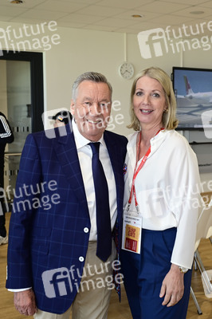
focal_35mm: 37
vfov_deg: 51.9
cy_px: 160
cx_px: 106
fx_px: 327
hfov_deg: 35.9
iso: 800
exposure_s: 1/200
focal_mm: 37
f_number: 5
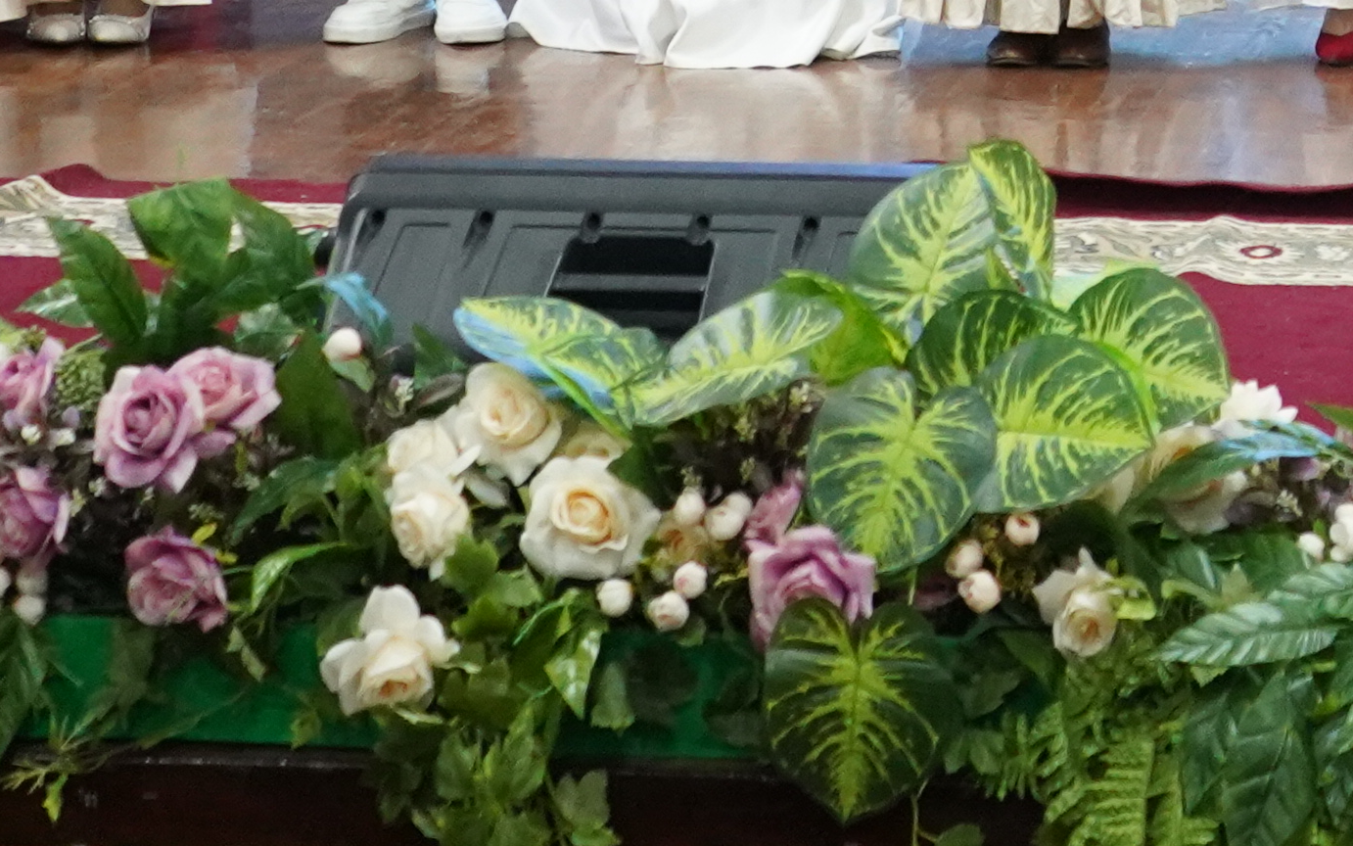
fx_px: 5384
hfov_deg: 13.9
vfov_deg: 8.5
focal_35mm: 146
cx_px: 1596
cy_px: -932
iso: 5000
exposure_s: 1/80
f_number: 4
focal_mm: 33
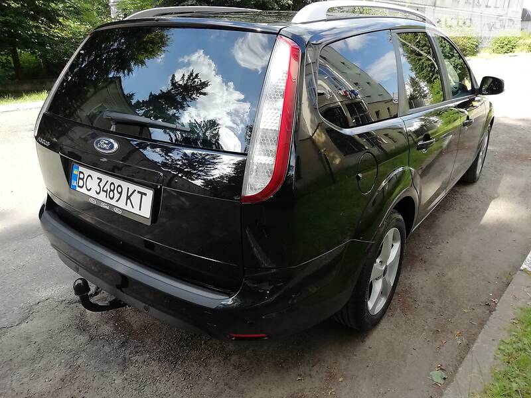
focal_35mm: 26
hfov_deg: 67.3
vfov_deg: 53.1
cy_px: 199
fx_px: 399
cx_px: 266
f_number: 2.2
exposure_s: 1/213
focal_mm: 3.5
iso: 50
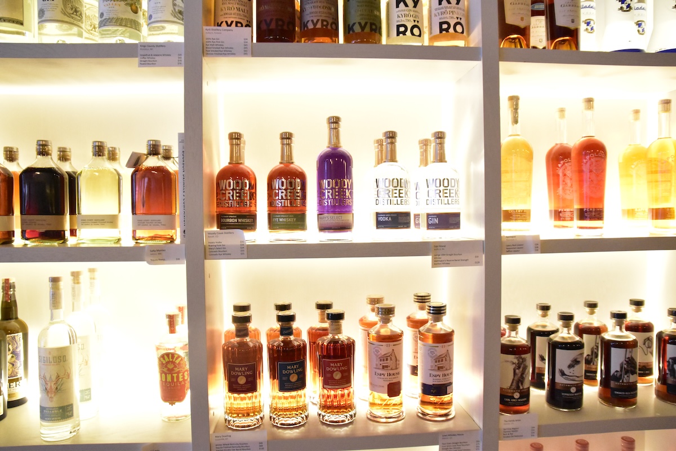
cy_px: 226
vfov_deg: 50.4
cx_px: 338
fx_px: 479
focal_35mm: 26
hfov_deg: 70.4
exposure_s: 1/250
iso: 10000
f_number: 4.5
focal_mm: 17
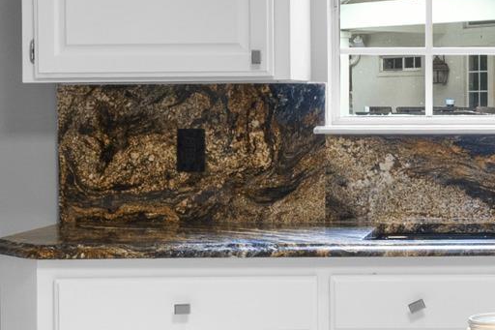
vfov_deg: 15.2
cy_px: 160
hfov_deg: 21.7
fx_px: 1237
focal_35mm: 90
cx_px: 510
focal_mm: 10
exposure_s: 1/2
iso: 200
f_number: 9
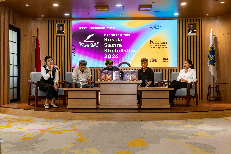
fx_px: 295
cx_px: 116
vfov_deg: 29.2
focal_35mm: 46
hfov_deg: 42.7
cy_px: 77
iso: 1000
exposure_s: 1/100
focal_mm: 31
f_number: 4.5
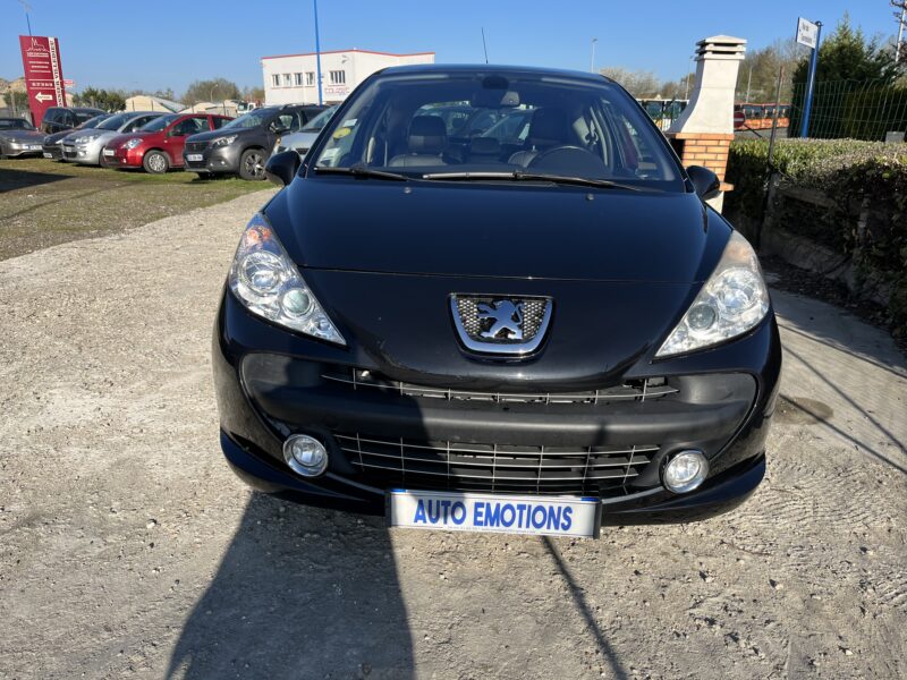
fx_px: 681
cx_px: 454
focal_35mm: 26
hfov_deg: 67.3
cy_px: 340
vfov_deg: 53.1
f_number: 1.6
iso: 50
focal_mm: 5.1
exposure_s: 1/2825
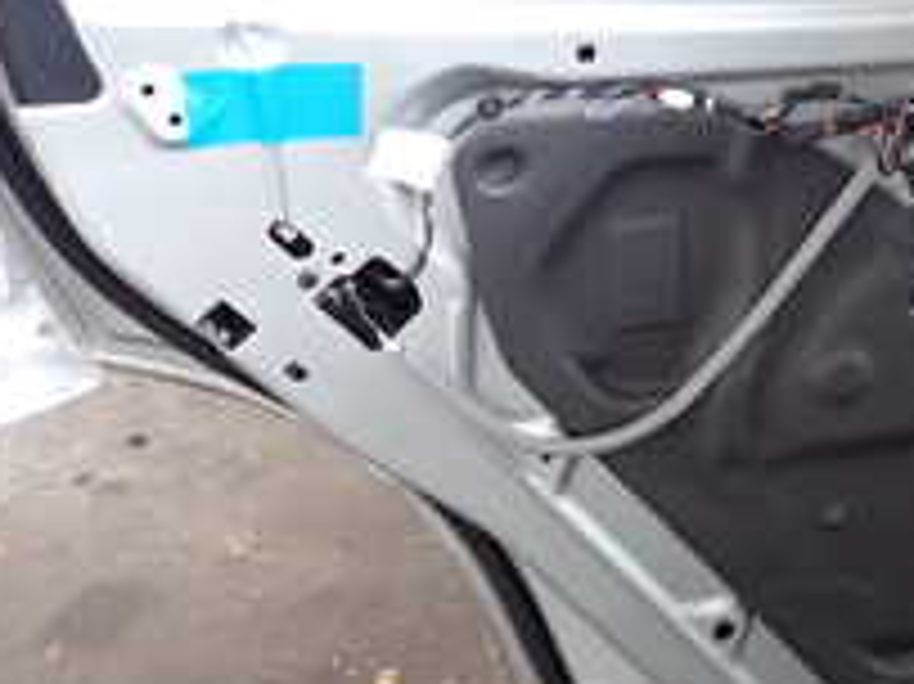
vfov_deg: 19.3
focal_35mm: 74
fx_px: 1953
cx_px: 675
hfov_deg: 26.0
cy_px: -4
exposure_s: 1/30
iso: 250
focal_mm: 4.5
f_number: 2
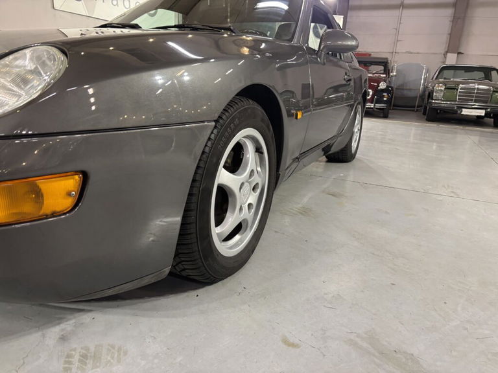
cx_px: 249
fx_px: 374
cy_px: 186
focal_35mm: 26
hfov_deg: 67.3
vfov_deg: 53.1
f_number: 1.6
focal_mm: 5.96
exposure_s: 1/50
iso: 200
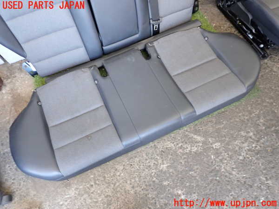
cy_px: 104
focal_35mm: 25
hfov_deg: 69.4
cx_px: 140
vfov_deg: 54.9
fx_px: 201
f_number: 2
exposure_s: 1/30
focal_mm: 4.5
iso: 250
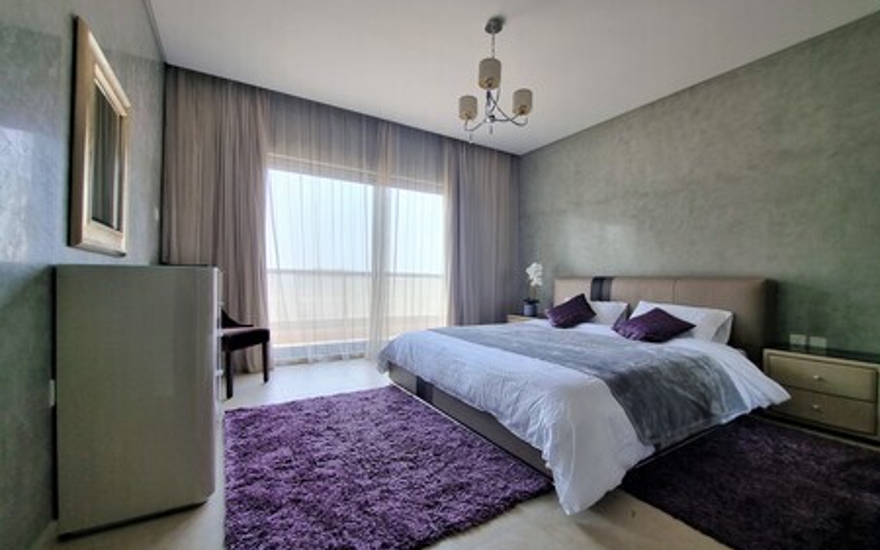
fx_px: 336
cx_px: 445
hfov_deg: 105.3
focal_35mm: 14
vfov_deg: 78.6
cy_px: 287
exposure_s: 1/50
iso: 50
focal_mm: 1.74
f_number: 2.2
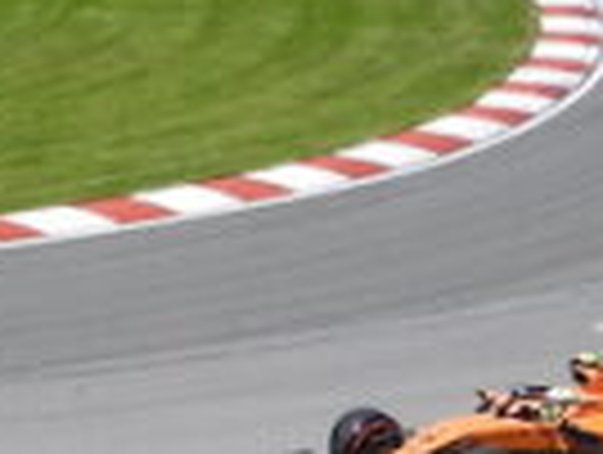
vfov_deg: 4.9
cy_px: 207
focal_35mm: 305
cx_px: -824
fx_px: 5323
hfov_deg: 6.2
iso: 100
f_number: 3.8
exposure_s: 1/1600
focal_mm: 7.2
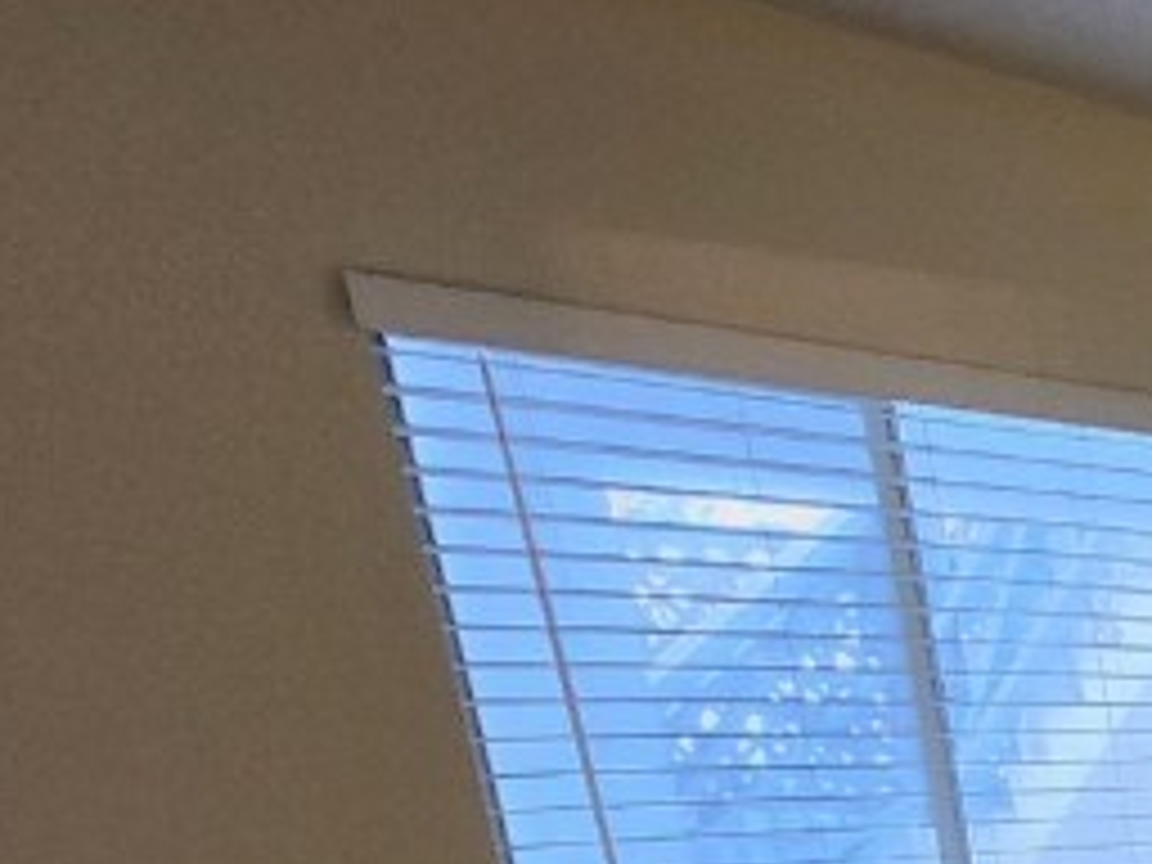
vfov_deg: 22.9
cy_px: 1287
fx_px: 1731
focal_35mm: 52
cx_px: 1998
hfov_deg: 23.1
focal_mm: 1.74
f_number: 2.2
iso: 640
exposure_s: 1/30
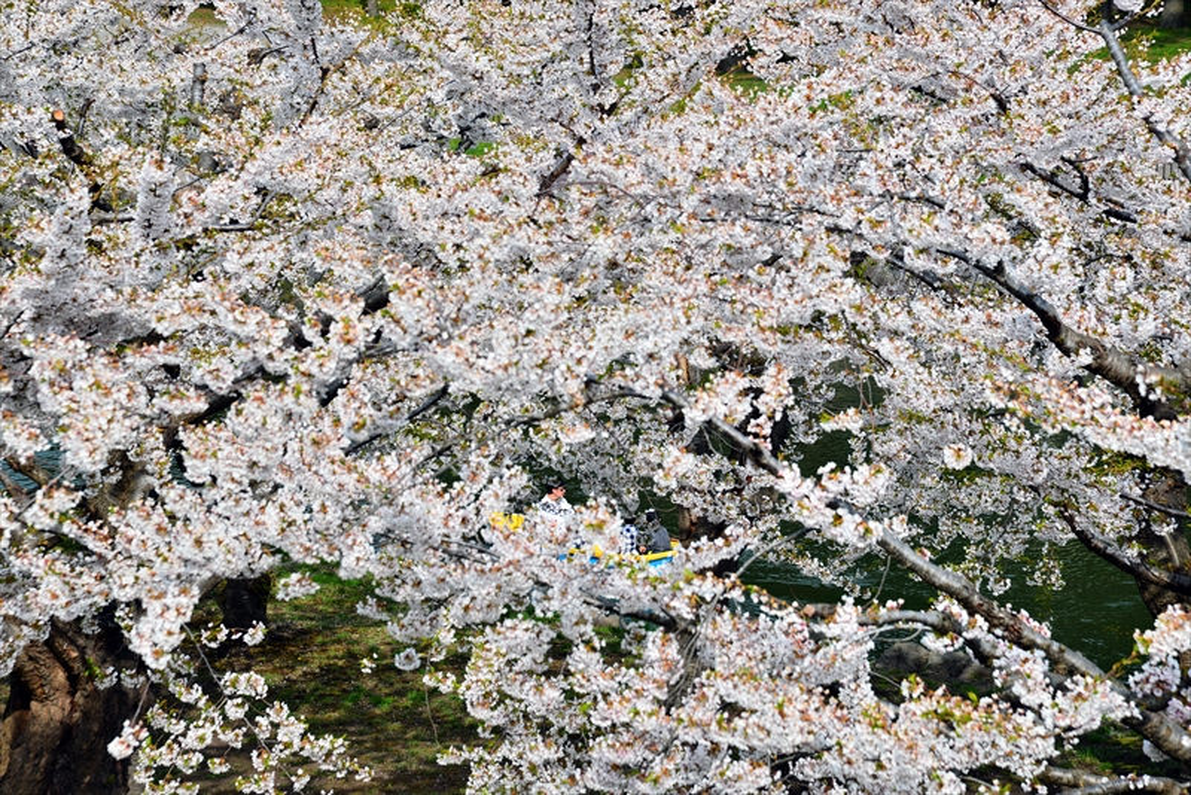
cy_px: 398
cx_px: 596
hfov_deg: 17.1
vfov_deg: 11.4
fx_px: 3971
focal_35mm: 120
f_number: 10
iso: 200
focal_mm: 120
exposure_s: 1/400
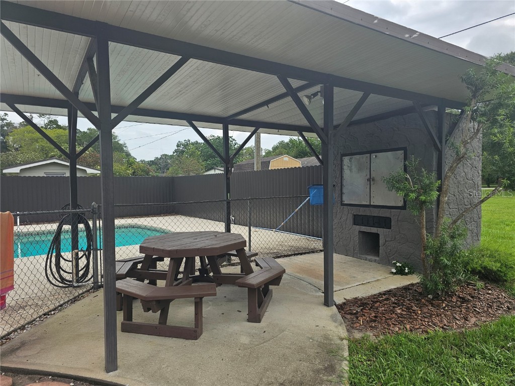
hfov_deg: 73.9
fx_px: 342
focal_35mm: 23
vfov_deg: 58.9
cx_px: 258
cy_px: 193
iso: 16
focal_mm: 6.3
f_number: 1.7
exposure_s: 1/467
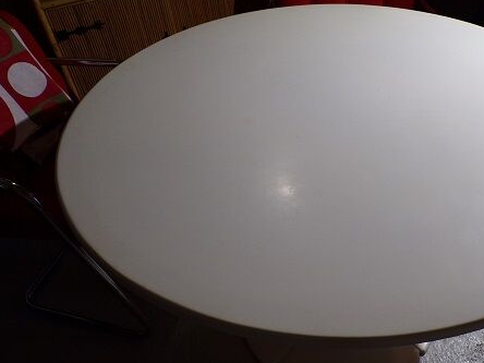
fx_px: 503
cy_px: 198
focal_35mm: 36
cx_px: 337
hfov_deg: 50.1
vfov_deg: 39.6
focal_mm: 4.3
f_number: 3
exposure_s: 1/34
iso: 109
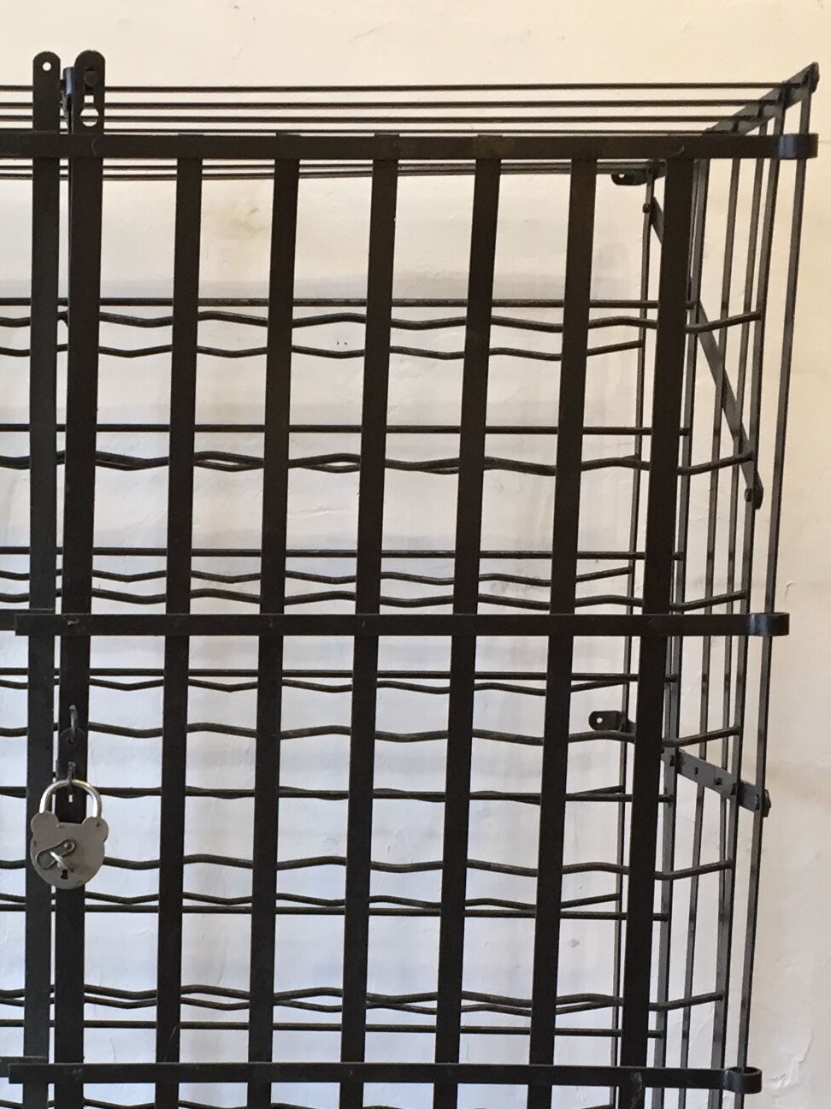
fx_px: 2338
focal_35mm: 73
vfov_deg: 26.4
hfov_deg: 19.7
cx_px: 54
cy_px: 806
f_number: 2.2
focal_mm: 4.15
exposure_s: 1/33
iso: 80
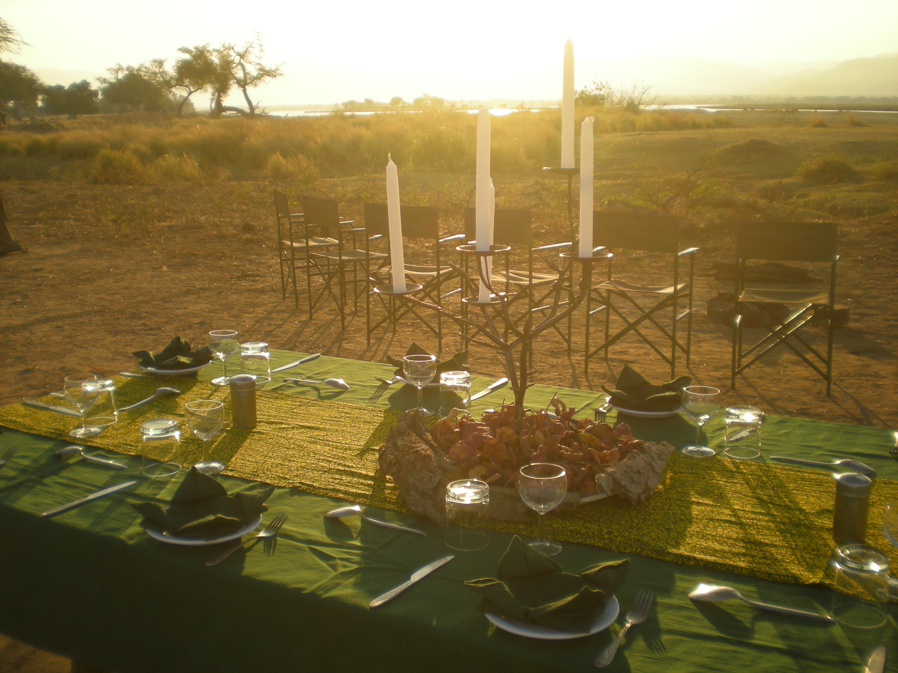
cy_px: 336
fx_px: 986
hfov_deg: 49.0
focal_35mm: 38
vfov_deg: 37.7
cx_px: 449
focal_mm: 6.3
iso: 50
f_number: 3.1
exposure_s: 1/256
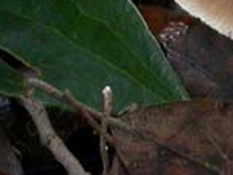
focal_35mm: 489
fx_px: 3291
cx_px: 412
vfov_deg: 3.0
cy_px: 229
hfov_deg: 4.0
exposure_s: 1/4
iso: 200
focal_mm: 19.3
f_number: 9.7
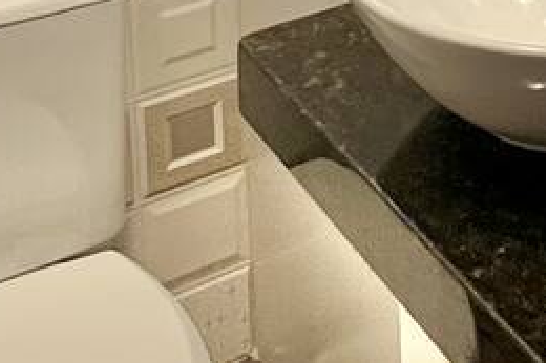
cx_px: 510
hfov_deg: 26.0
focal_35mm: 75
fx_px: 1137
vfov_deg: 14.6
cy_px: -388
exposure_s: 1/60
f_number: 1.8
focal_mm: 1.57
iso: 500
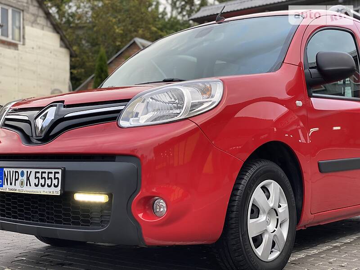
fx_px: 541
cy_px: 135
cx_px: 180
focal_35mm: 52
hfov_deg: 36.8
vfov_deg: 28.0
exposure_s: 1/122
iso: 80
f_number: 2
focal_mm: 6
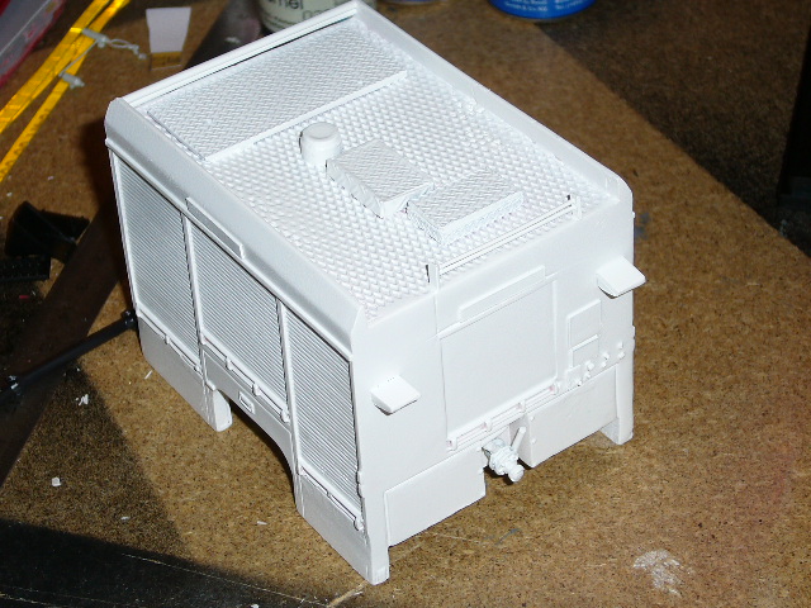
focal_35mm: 92
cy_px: 304
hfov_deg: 21.3
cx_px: 406
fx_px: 2155
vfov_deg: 16.1
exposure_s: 1/30
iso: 80
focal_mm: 12.2
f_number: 4.1
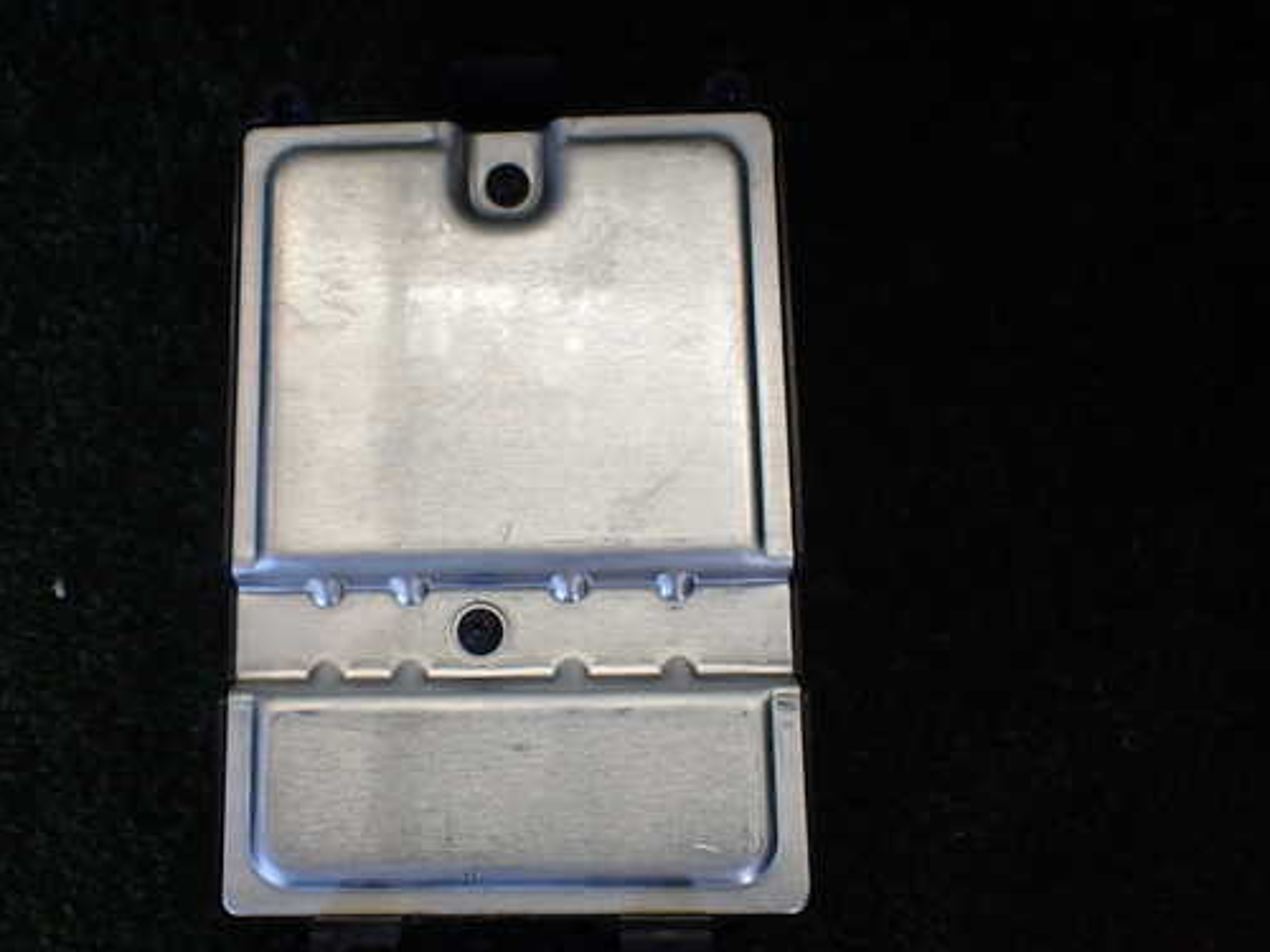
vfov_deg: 39.7
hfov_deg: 51.0
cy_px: 490
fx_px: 1321
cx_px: 513
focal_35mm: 36
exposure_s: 1/200
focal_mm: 5.4
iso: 100
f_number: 2.3
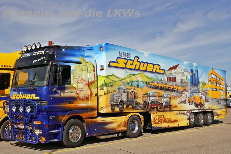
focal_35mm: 31
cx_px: 116
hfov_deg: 60.8
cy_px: 77
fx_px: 197
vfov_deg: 42.5
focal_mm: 20.5
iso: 100
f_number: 5.6
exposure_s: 1/800
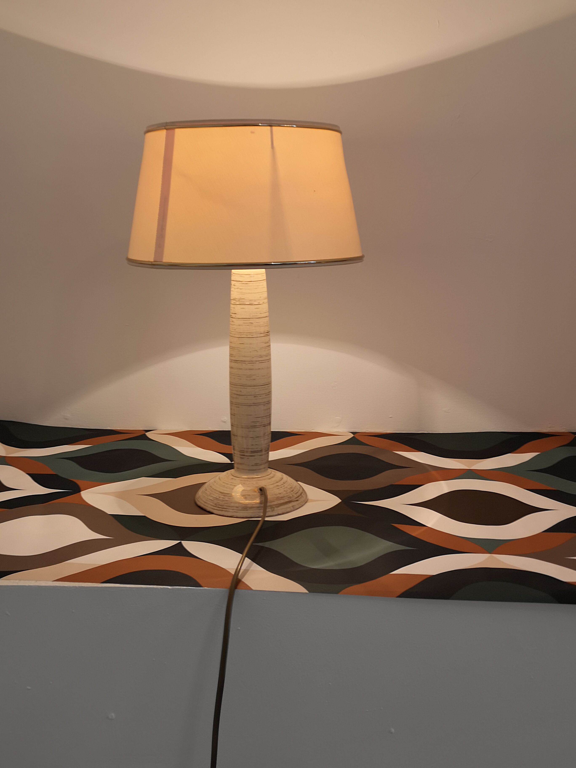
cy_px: 384
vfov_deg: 46.8
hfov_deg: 36.0
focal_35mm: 40
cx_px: 288
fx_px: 887
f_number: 1.8
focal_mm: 5.58
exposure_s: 1/50
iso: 64
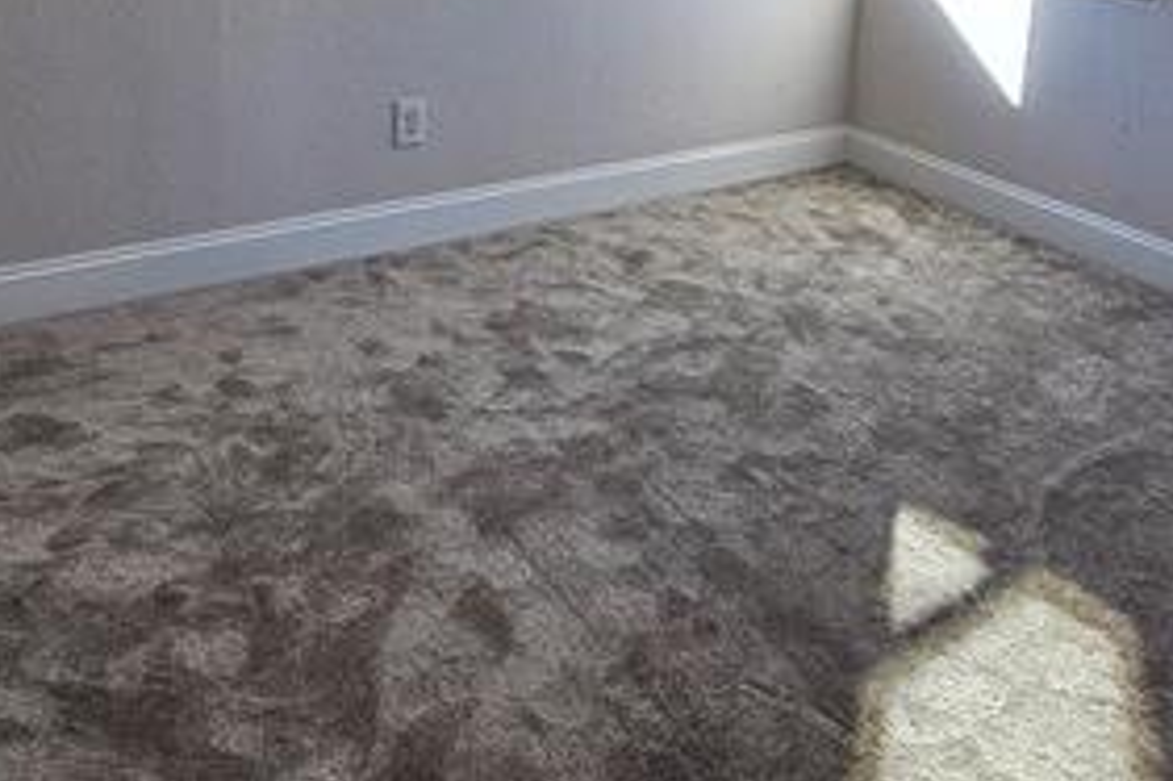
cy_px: 17
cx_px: 710
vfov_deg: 33.2
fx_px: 1205
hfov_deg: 51.5
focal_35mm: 37
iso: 50
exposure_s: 1/120
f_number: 2.2
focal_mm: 2.2
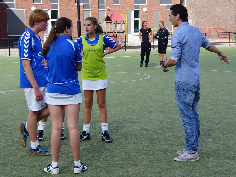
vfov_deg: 20.0
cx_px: 116
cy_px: 89
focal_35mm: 74
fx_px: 502
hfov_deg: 26.5
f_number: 5.6
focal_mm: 45
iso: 100
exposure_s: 1/200
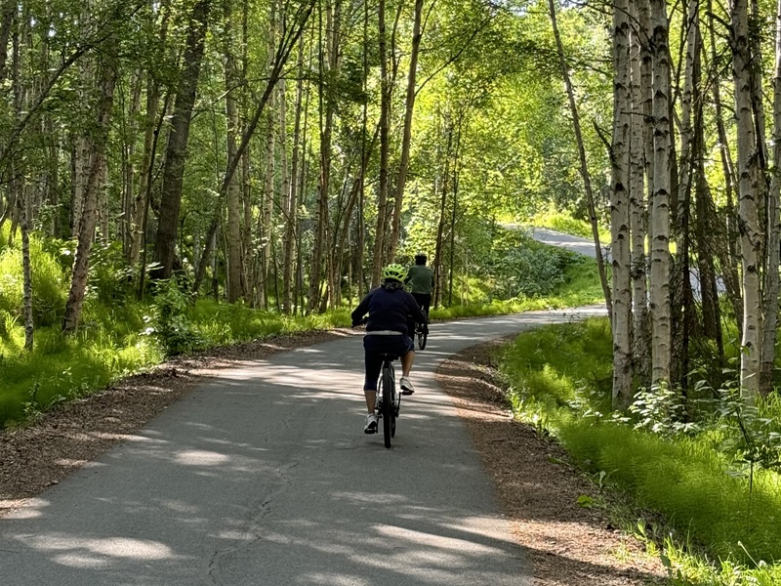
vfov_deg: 30.3
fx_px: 1083
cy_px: 293
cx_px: 390
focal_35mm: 48
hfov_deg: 39.7
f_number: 1.78
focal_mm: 6.76
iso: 50
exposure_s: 1/123
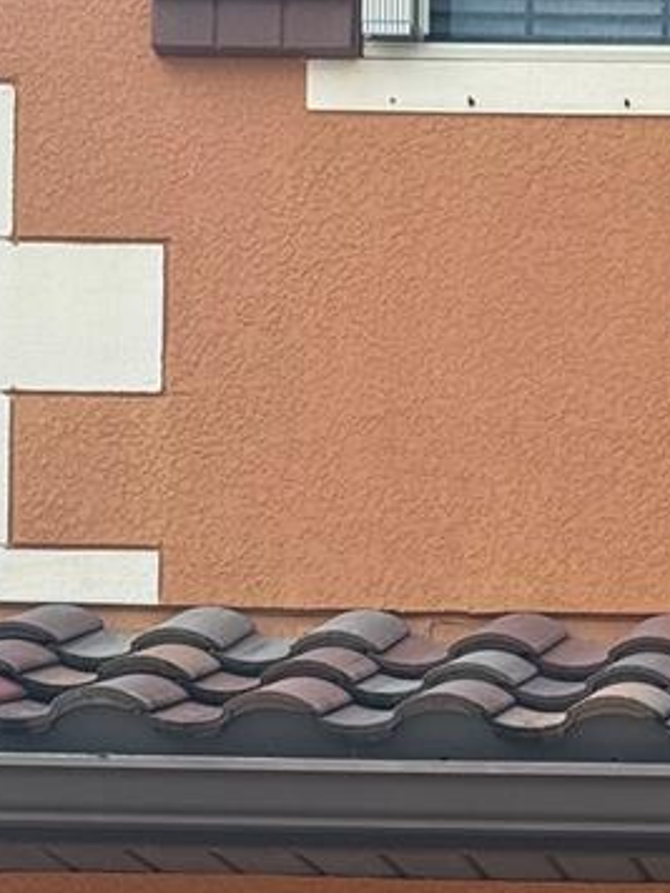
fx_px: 4181
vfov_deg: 11.7
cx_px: 911
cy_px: 1279
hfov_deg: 9.0
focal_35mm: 162
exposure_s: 1/1923
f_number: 1.78
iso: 64
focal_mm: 6.76
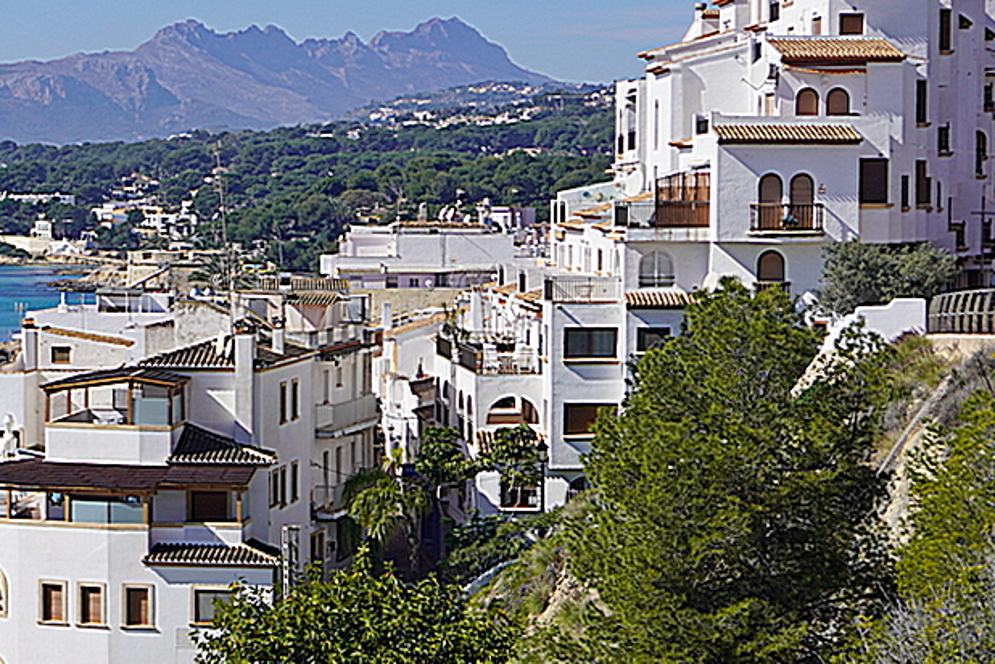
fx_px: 2736
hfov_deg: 20.3
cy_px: 334
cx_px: 161
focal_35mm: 99
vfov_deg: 13.8
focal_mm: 34
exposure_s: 1/1000
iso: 100
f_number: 5.6
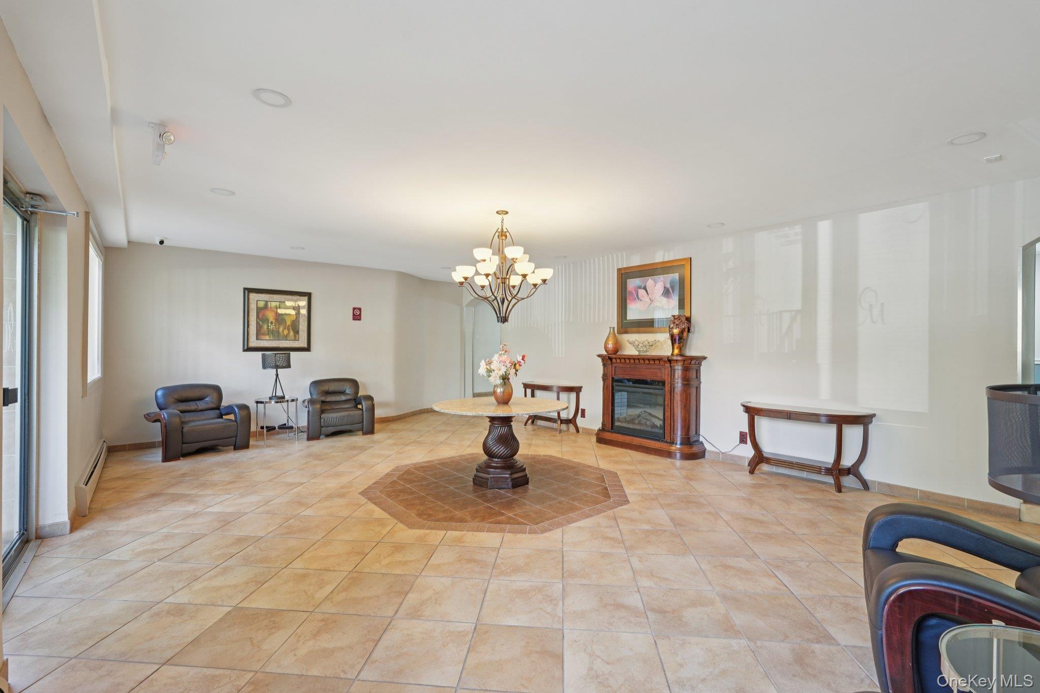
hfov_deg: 96.7
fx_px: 462
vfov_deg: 73.7
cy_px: 346
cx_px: 520
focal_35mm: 16
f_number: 8
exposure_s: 1/8
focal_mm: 16
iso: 400
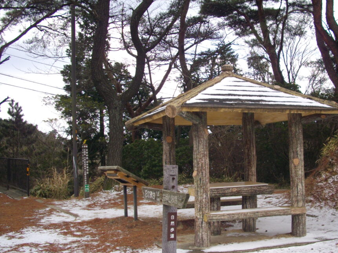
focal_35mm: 44
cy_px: 130
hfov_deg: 42.9
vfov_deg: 32.9
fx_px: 430
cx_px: 182
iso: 100
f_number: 5.6
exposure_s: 1/160
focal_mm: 6.2
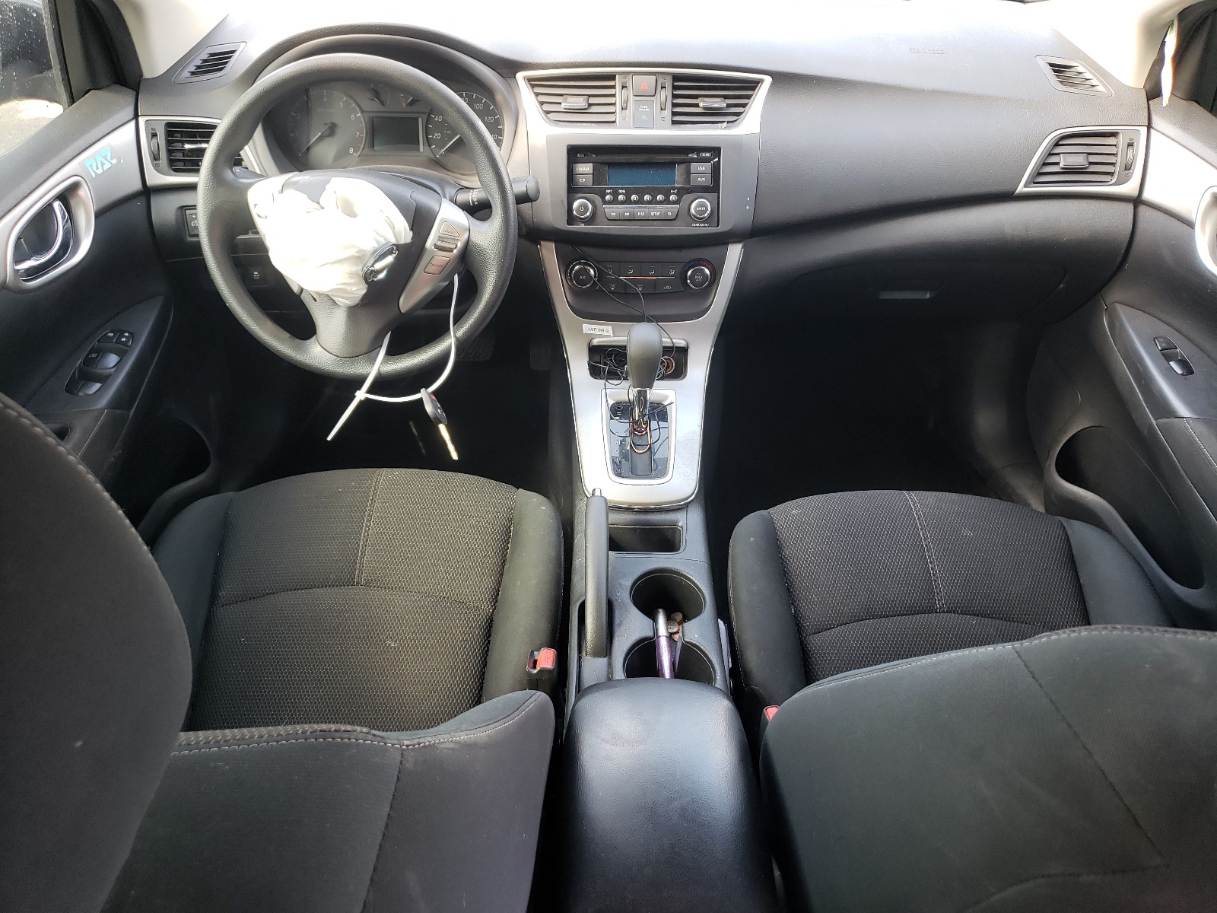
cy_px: 456
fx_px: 914
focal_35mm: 26
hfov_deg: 67.3
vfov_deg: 53.1
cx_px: 608
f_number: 1.5
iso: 58
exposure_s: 1/50
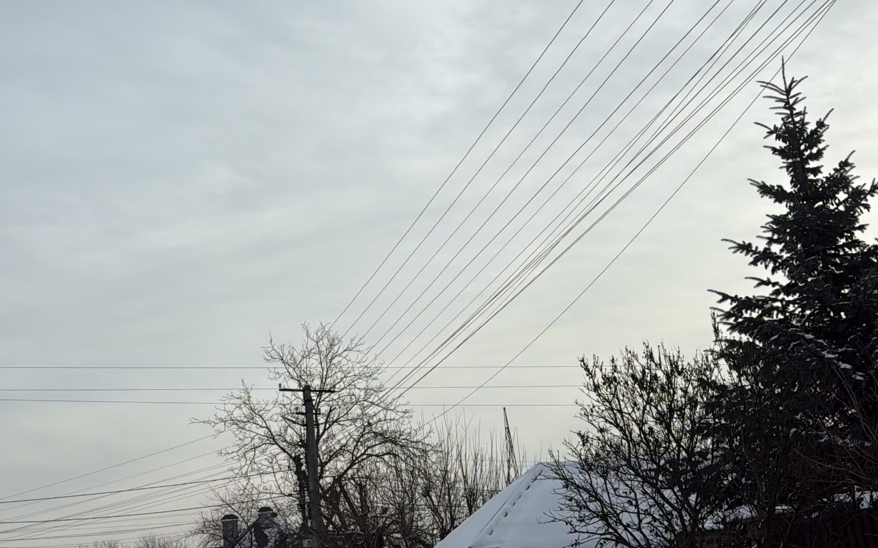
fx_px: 1292
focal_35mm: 54
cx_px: 287
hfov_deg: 37.1
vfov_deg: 23.8
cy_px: 165
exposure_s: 1/6173
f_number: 1.78
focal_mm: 6.76
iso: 80
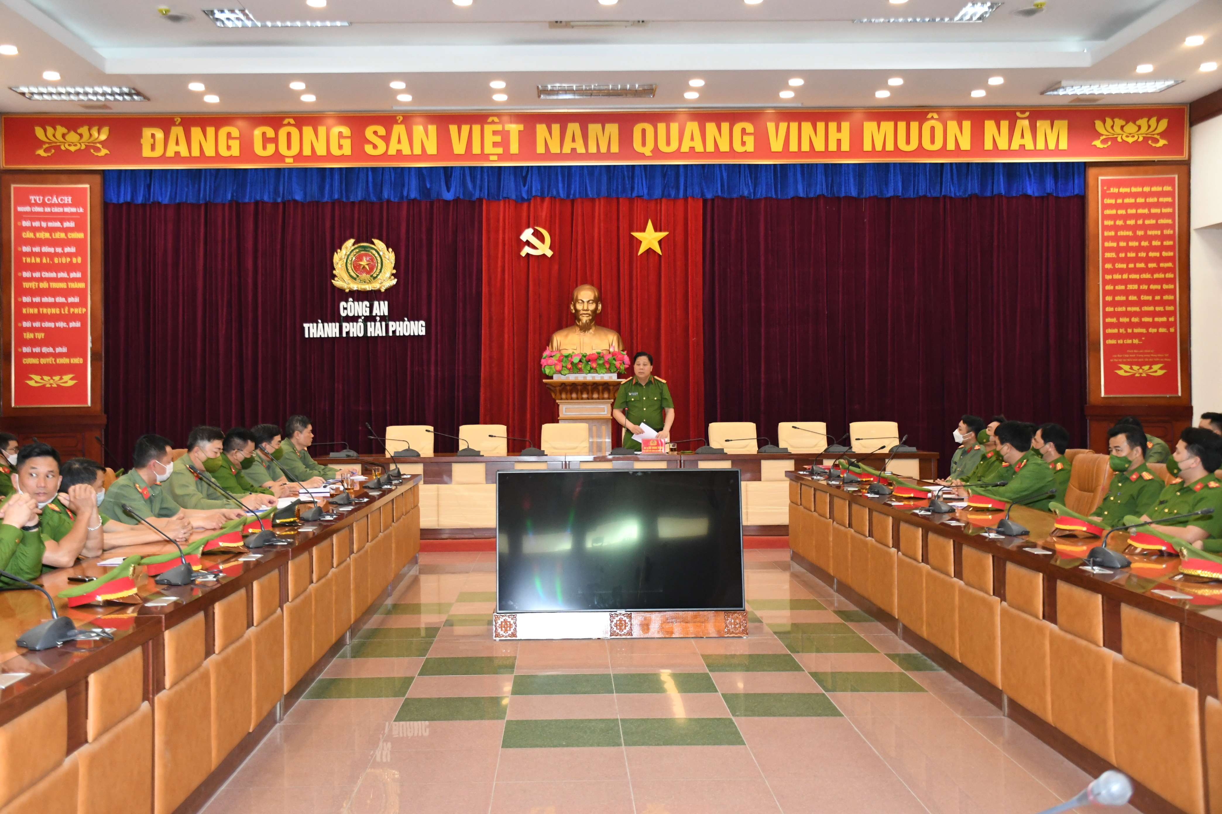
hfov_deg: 47.9
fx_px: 1375
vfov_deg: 33.0
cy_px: 407
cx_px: 611
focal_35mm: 40
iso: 2500
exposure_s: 1/200
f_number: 4
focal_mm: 27
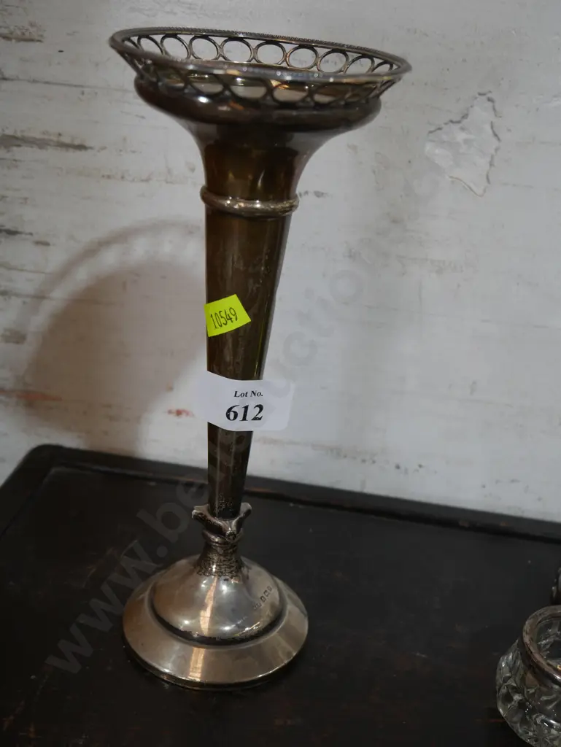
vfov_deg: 44.8
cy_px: 374
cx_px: 280
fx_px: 907
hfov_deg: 34.4
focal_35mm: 42
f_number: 4.6
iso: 400
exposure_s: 1/60
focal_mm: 21
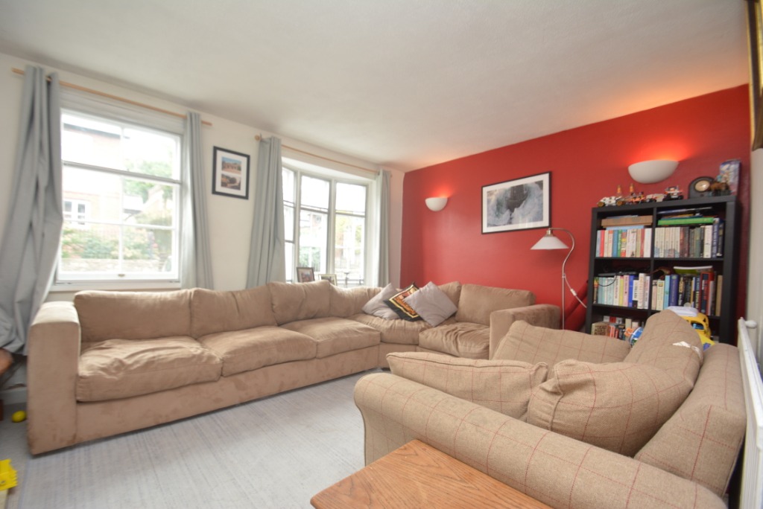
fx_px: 318
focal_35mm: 15
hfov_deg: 100.4
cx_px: 382
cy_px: 254
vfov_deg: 77.4
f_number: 4
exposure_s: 1/60
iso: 450
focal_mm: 10
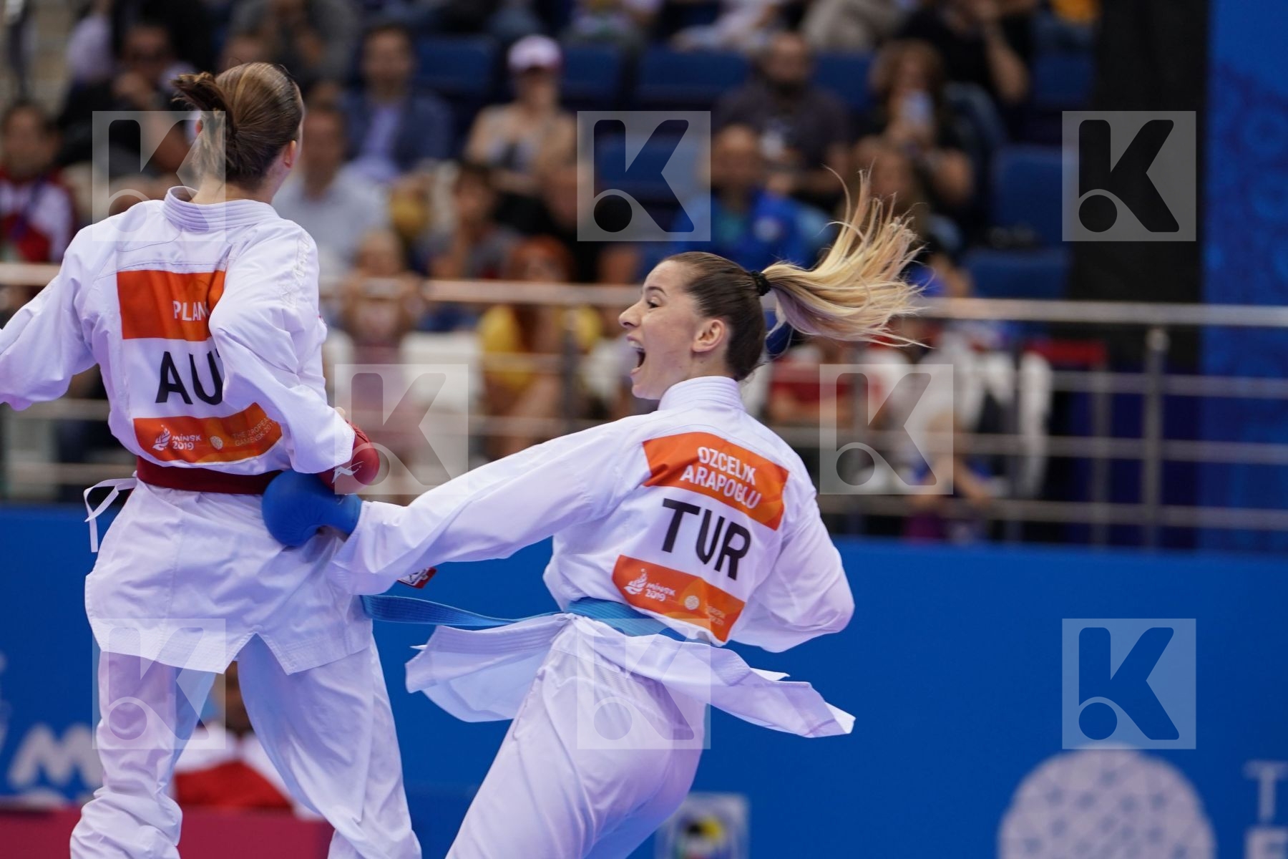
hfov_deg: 8.1
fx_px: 9123
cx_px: 644
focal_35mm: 255
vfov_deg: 5.4
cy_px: 430
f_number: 2.8
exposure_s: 1/1000
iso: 1000
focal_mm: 170
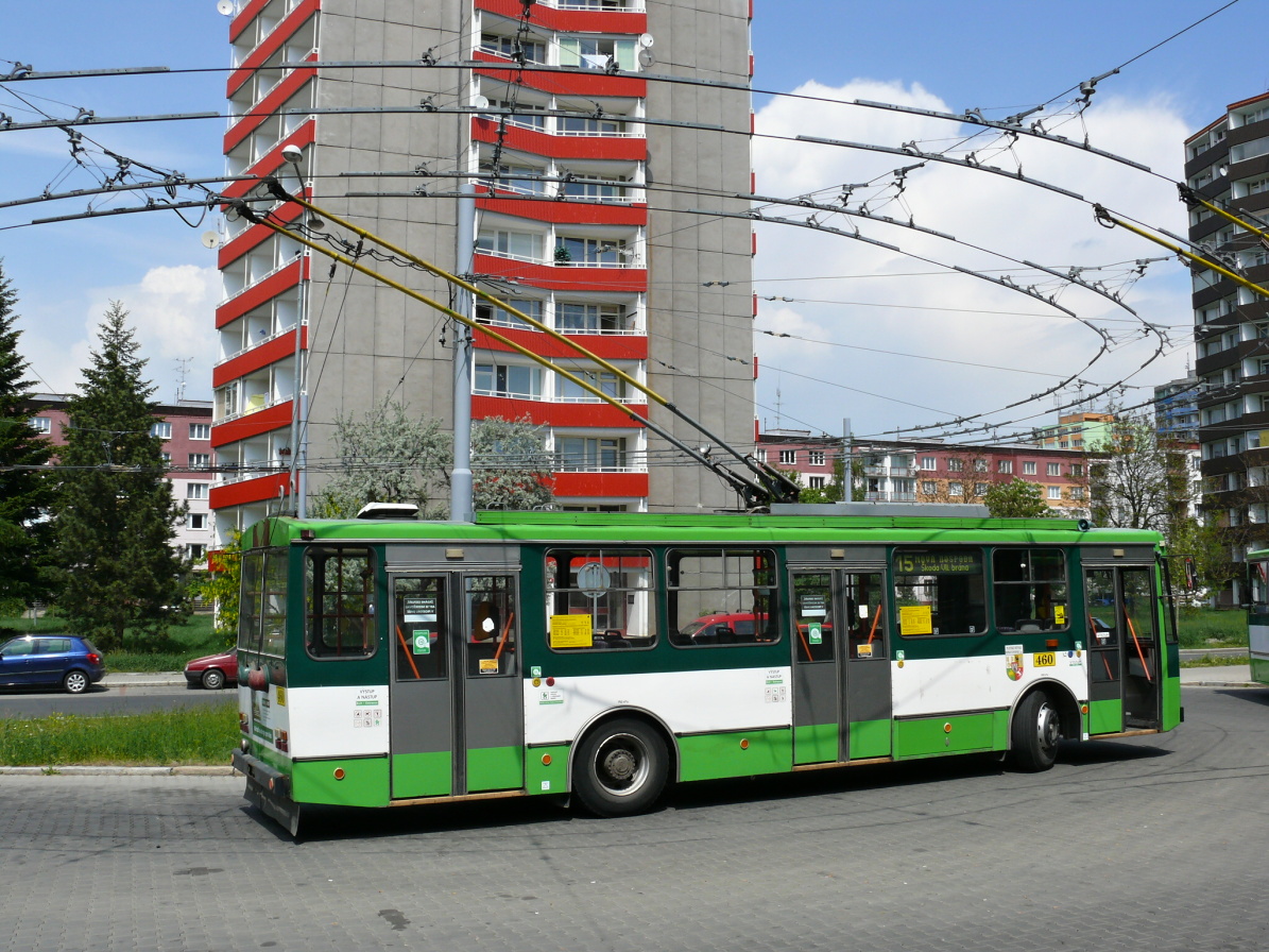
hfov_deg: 52.6
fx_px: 1283
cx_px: 634
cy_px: 476
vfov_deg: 40.7
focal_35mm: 35
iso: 100
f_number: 7.1
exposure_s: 1/400
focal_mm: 7.4
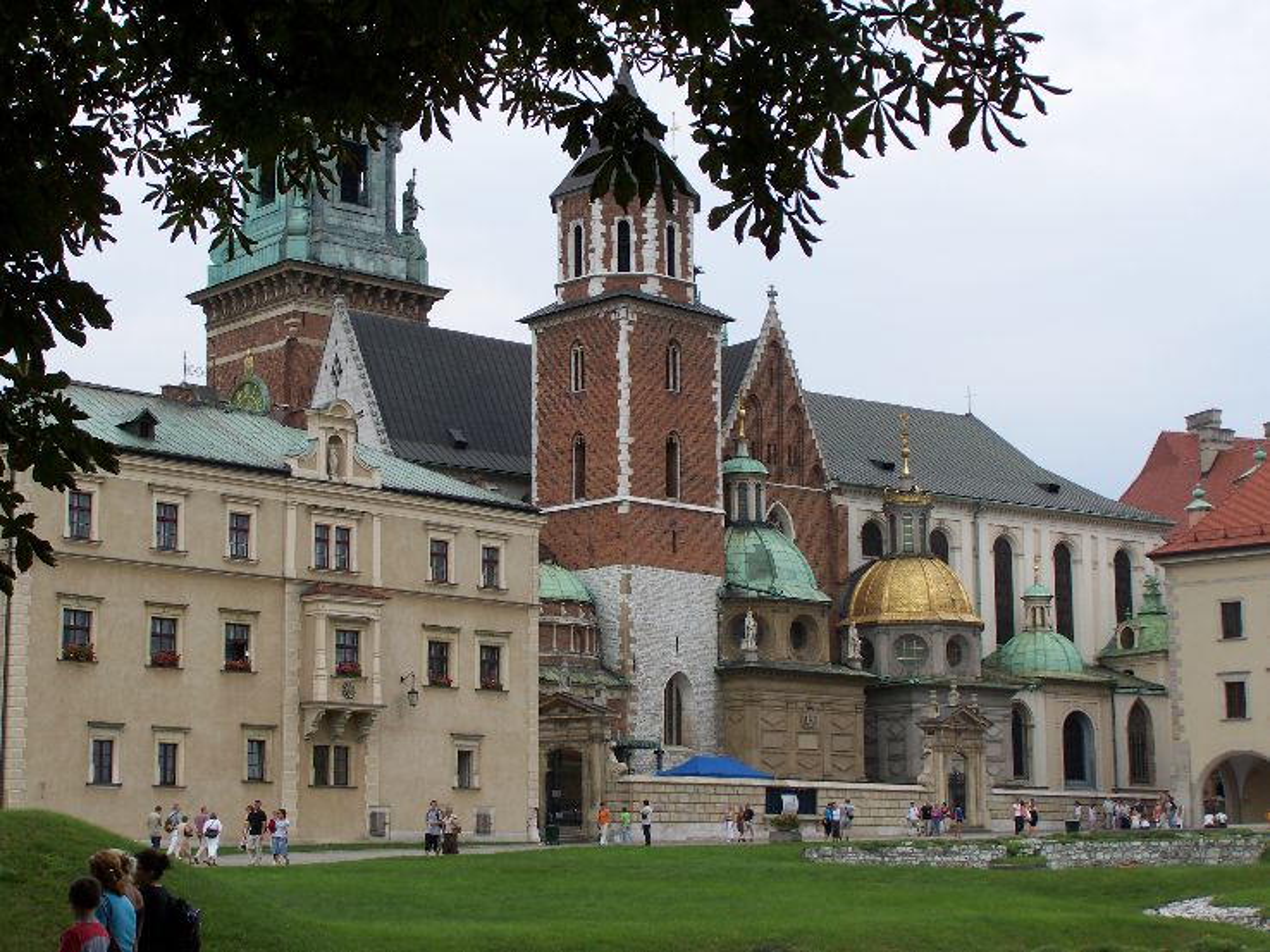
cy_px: 476
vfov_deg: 21.9
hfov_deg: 29.0
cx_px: 635
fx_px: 2457
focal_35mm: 67
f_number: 4.5
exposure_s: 1/250
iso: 64
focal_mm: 11.2
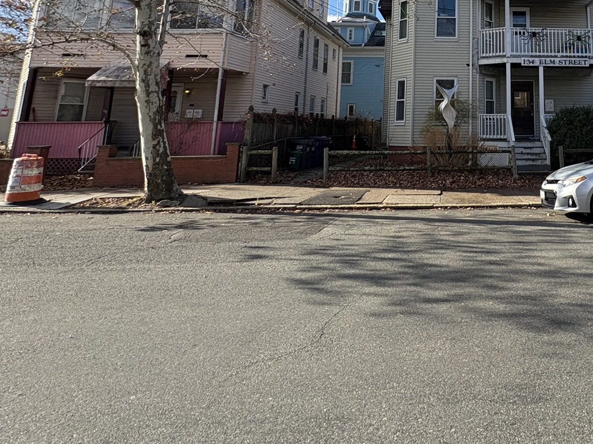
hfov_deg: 59.4
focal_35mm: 27
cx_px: 487
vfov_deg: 46.1
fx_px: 462
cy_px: 39
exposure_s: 1/932
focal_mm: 2.22
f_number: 2.2
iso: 50
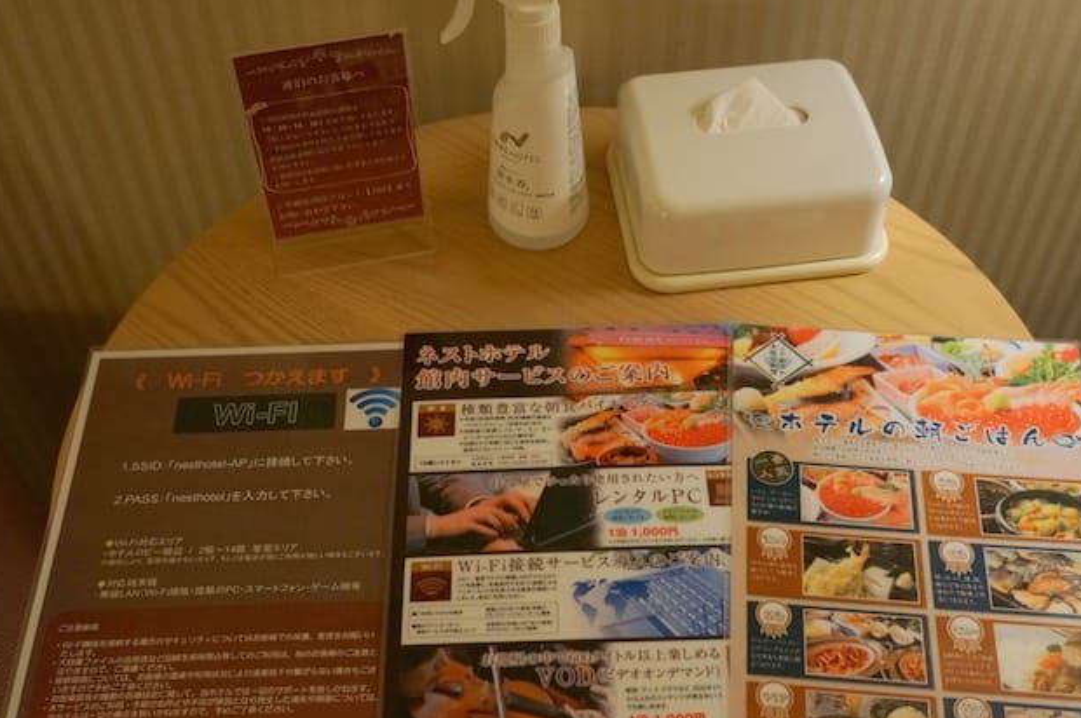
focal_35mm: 41
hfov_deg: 47.8
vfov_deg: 32.8
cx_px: 561
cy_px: 408
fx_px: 1219
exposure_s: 1/60
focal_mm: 21
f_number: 4
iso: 2500
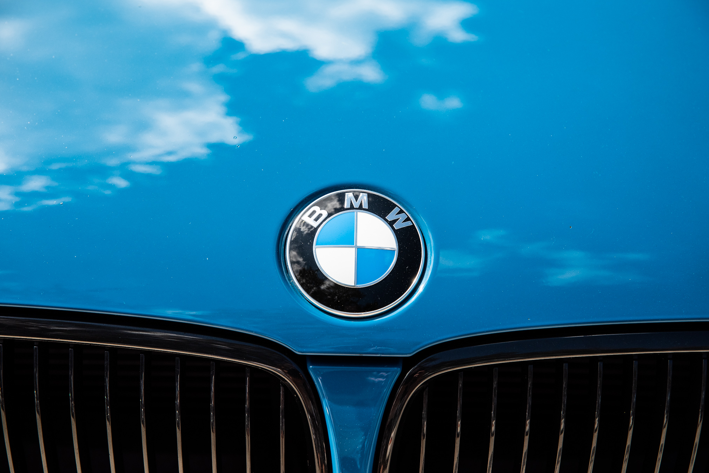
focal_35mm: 71
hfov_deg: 28.5
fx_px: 1398
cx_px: 356
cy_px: 239
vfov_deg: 19.2
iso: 320
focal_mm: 70
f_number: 5
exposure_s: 1/1000
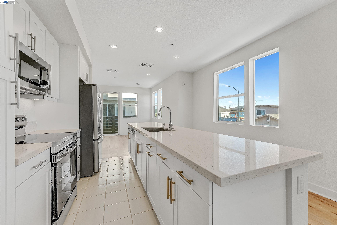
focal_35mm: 14
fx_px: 131
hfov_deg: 104.3
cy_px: 112
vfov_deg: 81.2
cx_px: 168
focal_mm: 14
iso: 640
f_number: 8
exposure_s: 1/100
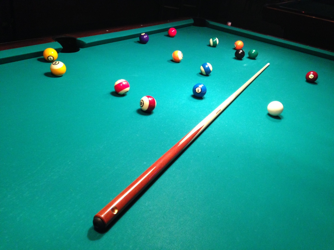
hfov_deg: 55.4
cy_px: 125
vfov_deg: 42.9
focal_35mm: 33
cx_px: 167
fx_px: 318
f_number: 2.4
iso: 320
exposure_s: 1/20
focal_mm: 4.12
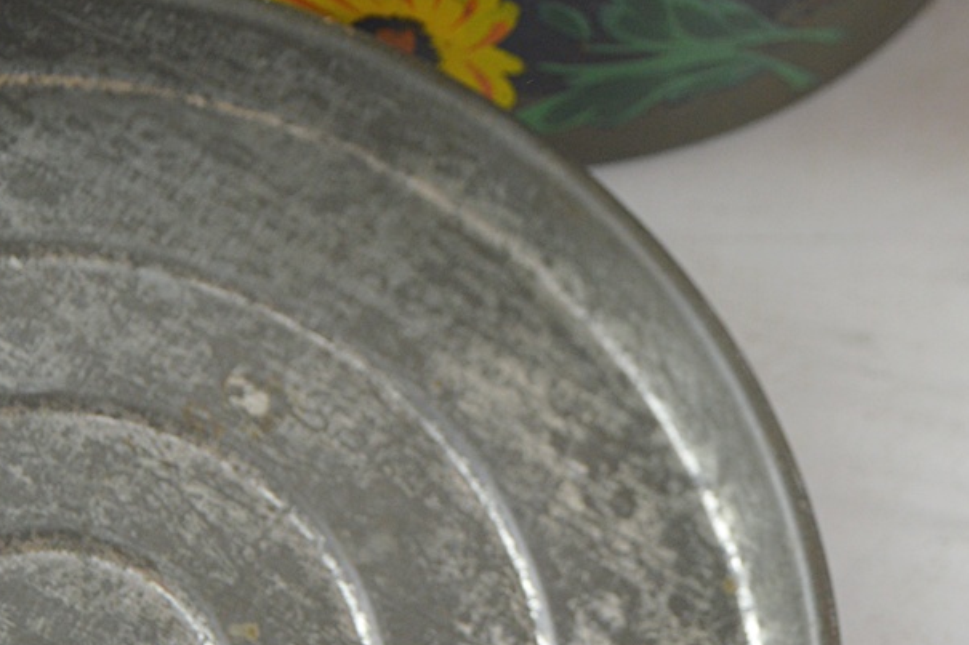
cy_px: 273
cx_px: 700
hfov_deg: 17.9
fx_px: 3067
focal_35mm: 114
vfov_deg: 12.0
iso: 720
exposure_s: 1/60
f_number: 5.3
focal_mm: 46
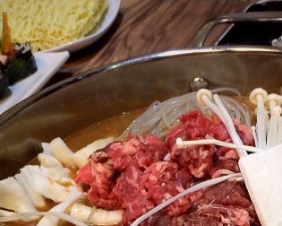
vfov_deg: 23.3
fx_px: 526
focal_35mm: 63
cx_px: 190
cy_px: 220
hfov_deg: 29.8
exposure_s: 1/33
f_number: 2.2
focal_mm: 4.15
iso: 100
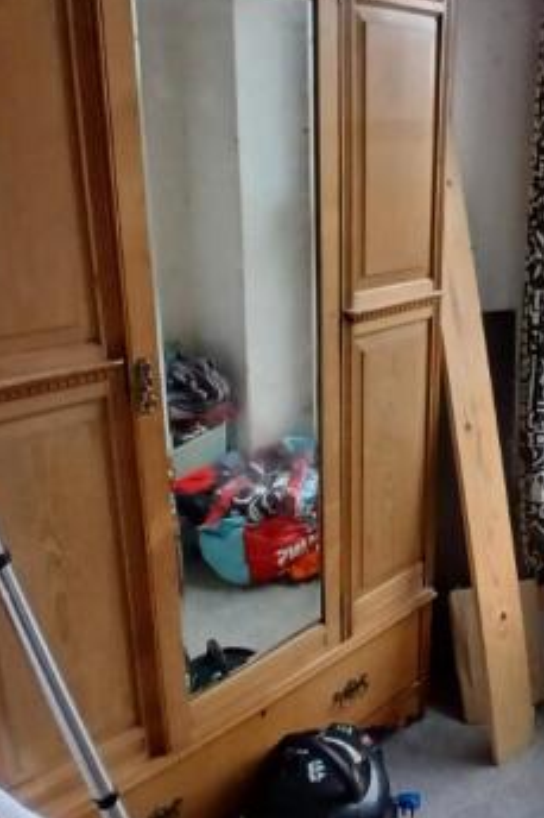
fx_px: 681
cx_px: 400
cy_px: 313
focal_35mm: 30
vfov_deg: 61.2
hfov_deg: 42.4
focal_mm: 1.4
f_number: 2.2
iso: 125
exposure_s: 1/33.3
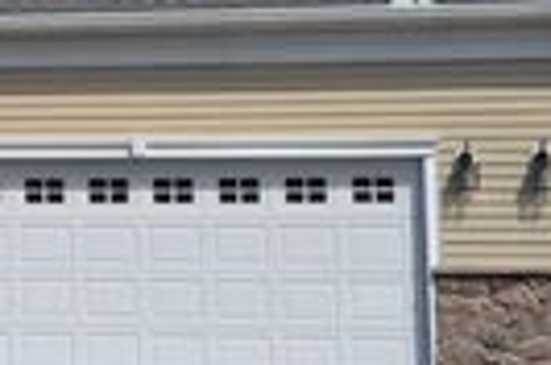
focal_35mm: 130
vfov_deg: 10.3
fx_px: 1983
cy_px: -102
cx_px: -435
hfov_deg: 14.1
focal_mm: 23
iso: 100
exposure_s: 1/320
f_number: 9
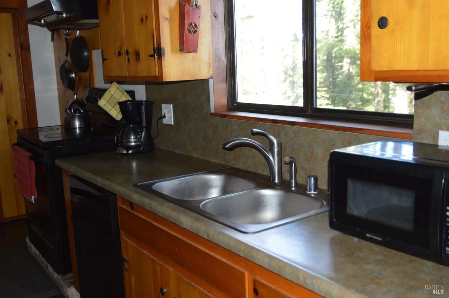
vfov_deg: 36.8
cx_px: 224
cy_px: 149
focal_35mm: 36
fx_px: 449
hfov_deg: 53.2
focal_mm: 24
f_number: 3.5
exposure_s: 1/30
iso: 450
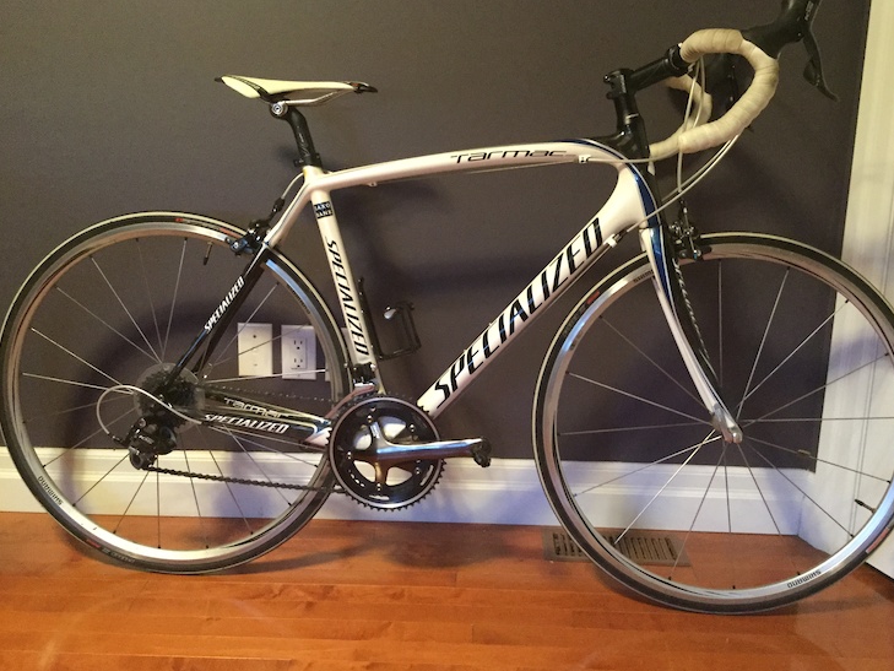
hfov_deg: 53.9
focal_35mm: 34
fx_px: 878
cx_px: 461
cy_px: 321
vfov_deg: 41.8
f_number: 2.4
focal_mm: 3.3
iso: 400
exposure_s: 1/15
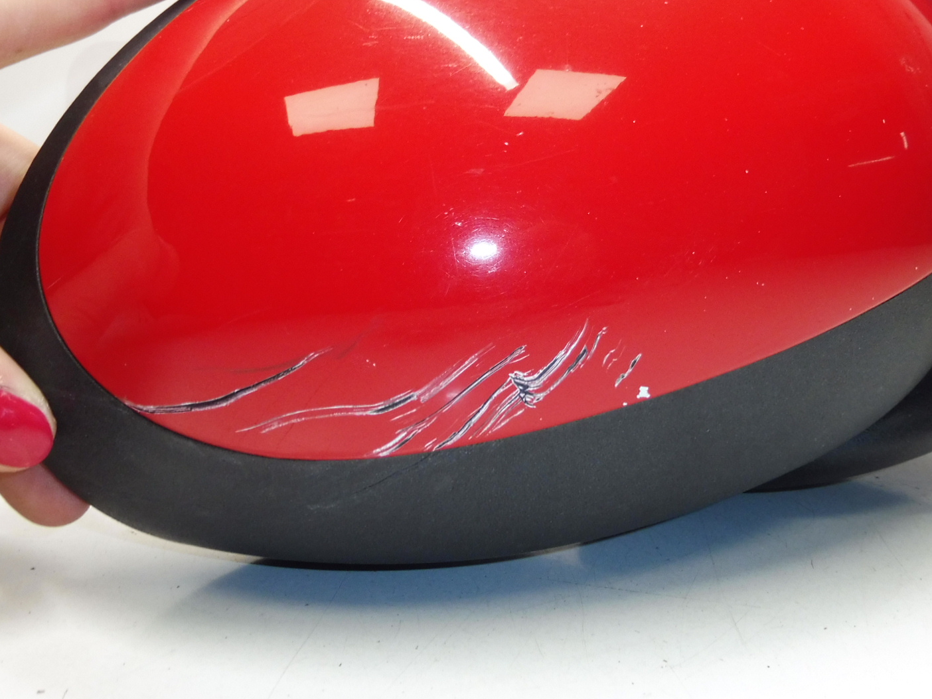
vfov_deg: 40.3
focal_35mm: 35
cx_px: 493
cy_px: 239
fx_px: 942
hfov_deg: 52.6
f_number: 3.5
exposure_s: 1/60
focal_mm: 4.3
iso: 200
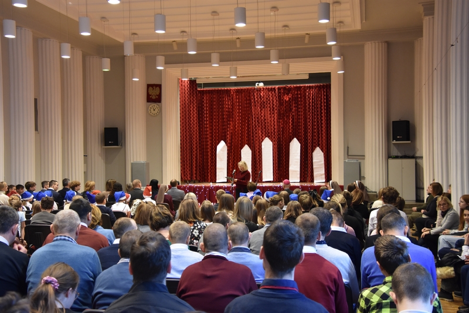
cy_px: 156
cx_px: 234
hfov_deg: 42.3
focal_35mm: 46
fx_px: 606
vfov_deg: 28.9
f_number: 4
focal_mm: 31
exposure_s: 1/60
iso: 1400
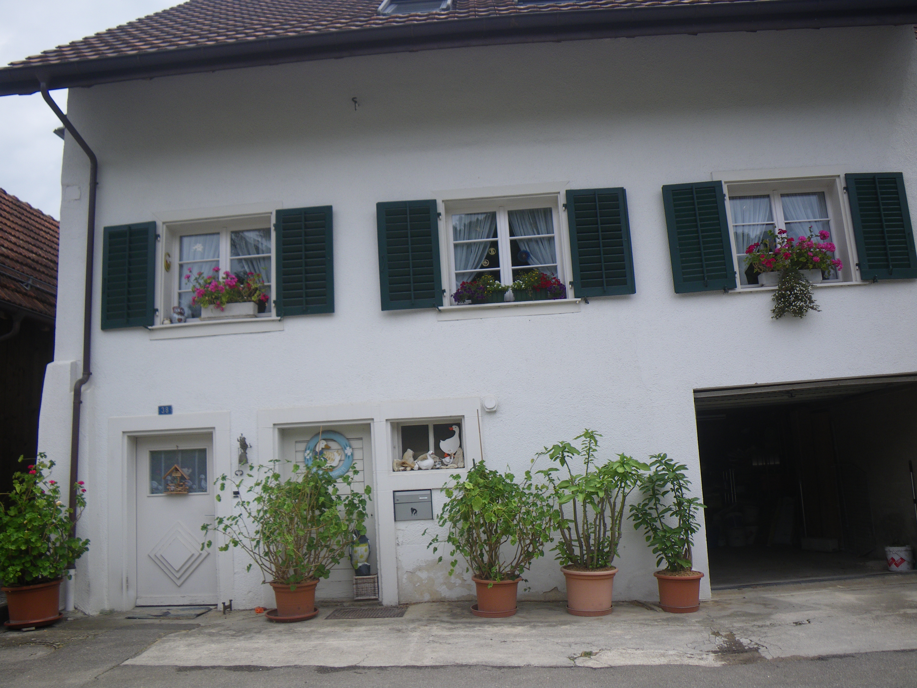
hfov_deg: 63.4
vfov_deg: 49.7
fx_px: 742
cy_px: 344
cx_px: 458
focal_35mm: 28
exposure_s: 1/500
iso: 50
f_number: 3.5
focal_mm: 5
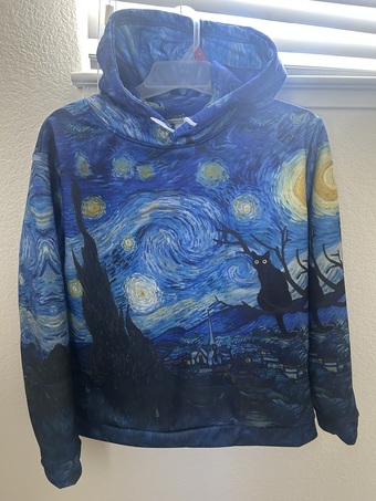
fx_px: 376
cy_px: 250
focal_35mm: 26
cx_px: 188
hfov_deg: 53.1
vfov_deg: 67.3
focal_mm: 5.7
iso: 320
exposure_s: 1/60
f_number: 1.5
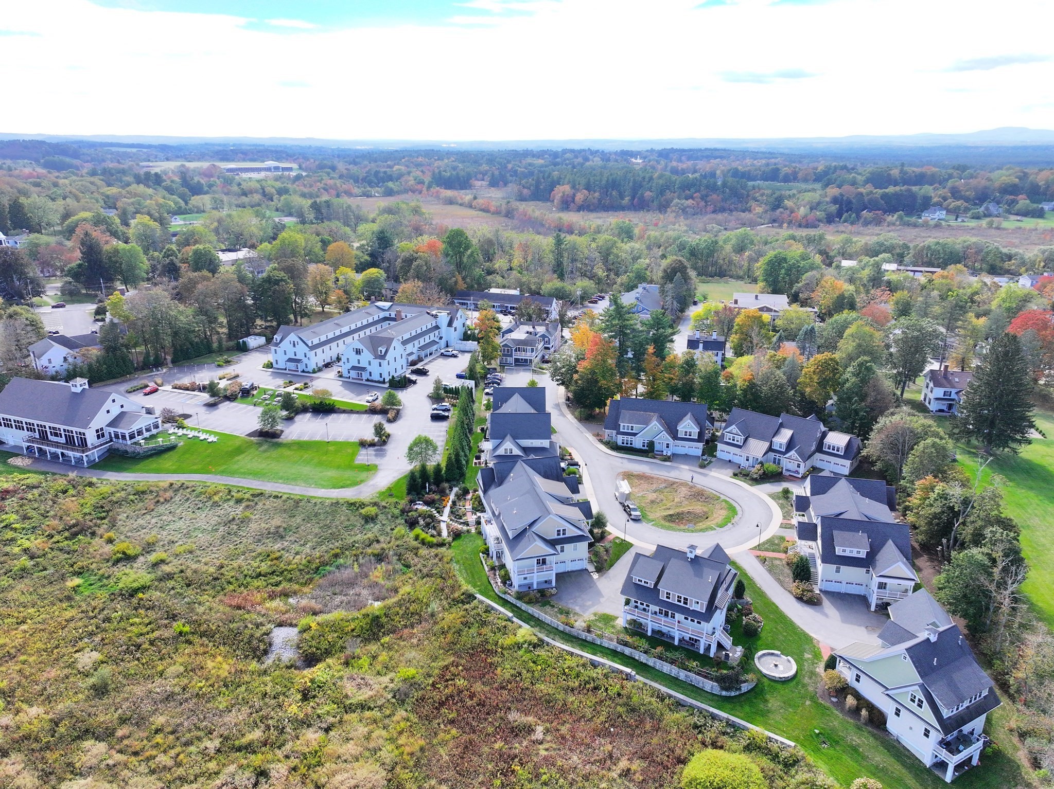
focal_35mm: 24
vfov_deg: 56.8
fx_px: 730
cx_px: 527
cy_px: 394
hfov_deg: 71.6
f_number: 2.8
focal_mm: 12.29
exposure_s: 1/1000
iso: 400
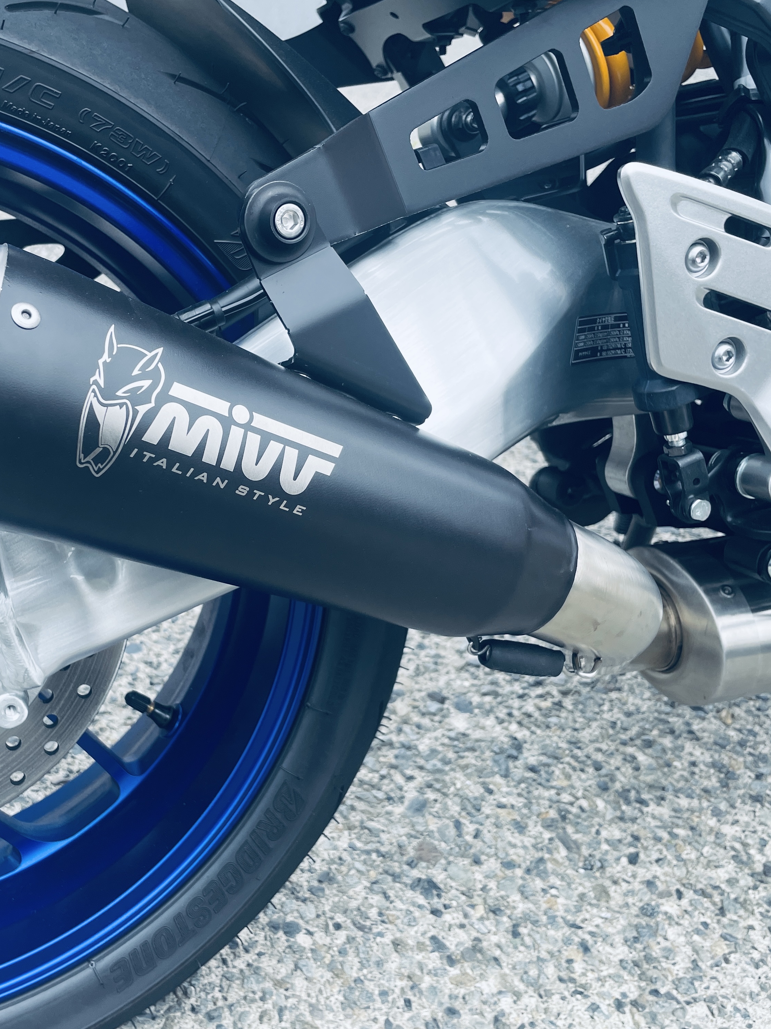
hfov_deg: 40.1
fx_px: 1039
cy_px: 512
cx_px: 244
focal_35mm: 35
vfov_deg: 52.6
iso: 32
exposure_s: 1/868
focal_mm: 4.2
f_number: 1.6
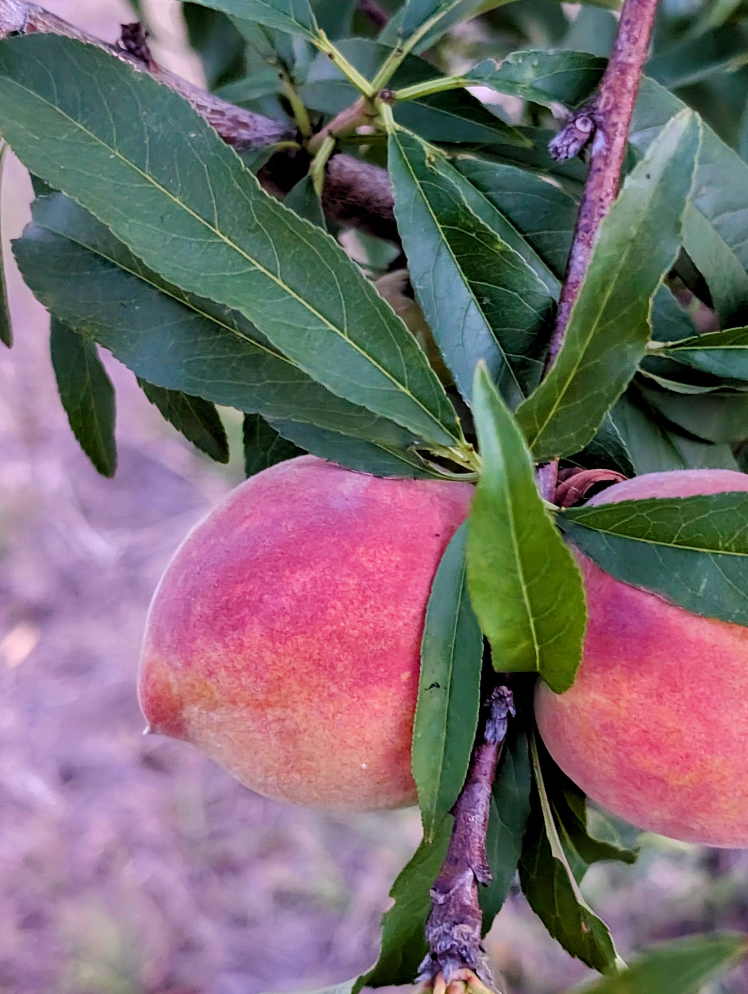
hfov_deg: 22.3
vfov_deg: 29.3
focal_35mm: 66
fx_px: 1897
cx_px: 469
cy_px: 496
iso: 1222
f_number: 1.68
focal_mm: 6.9
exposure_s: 1/25.9
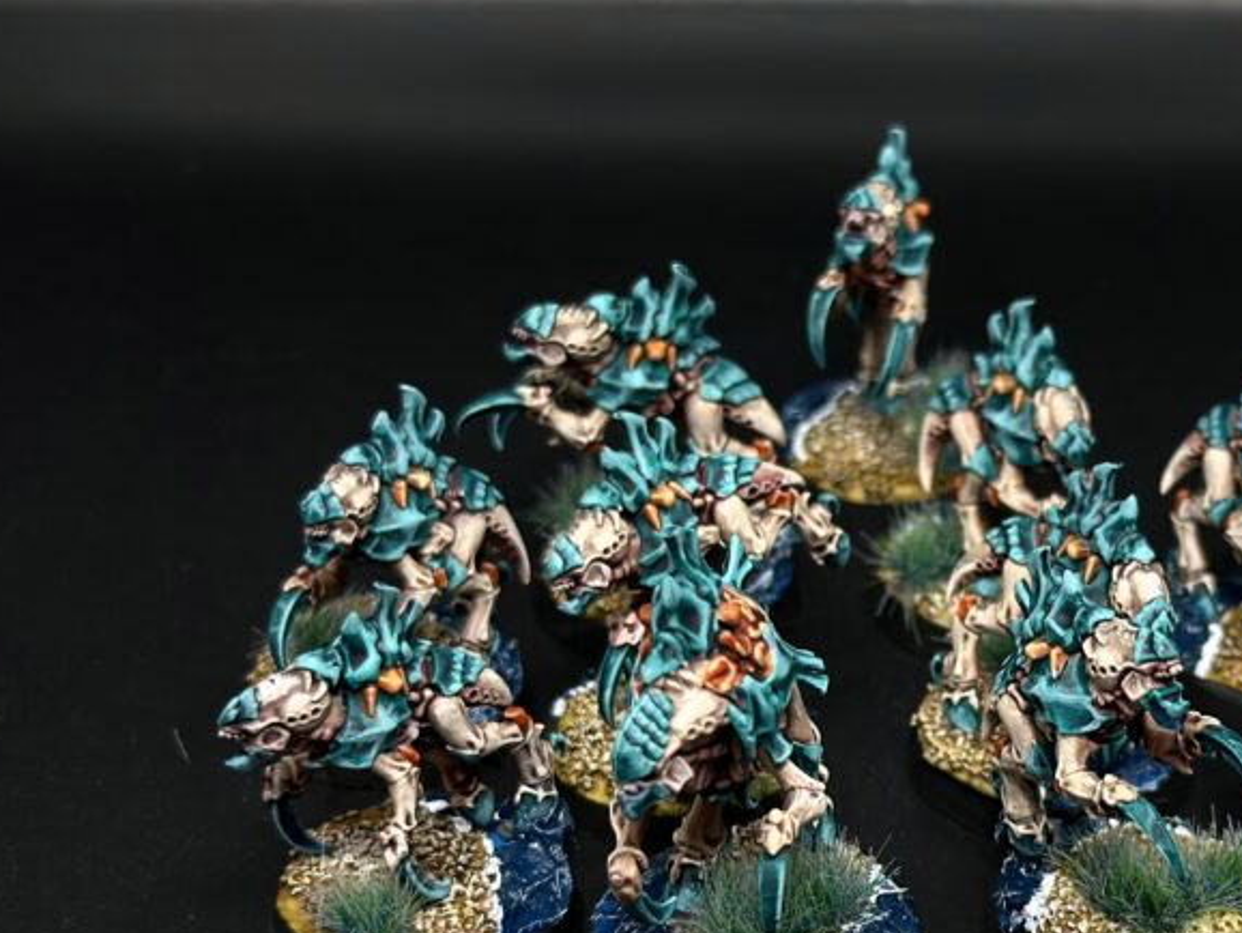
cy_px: 636
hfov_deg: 22.9
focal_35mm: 85
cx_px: 862
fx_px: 3051
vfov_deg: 17.3
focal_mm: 6.86
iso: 80
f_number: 1.78
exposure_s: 1/543
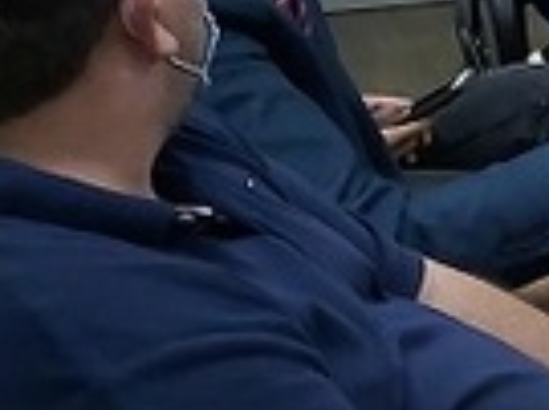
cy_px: 199
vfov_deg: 9.6
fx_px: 2440
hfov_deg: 10.3
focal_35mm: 154
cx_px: 1509
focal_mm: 3.92
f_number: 1.7
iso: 250
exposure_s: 1/60
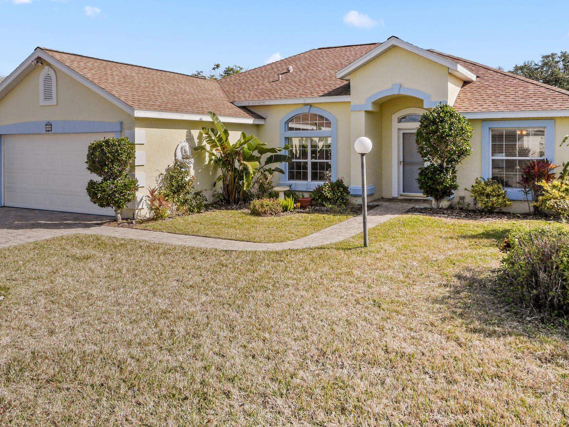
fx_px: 477
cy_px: 151
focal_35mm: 29
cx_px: 297
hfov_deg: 61.6
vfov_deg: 47.6
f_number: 11
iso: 400
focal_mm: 10
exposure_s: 1/500
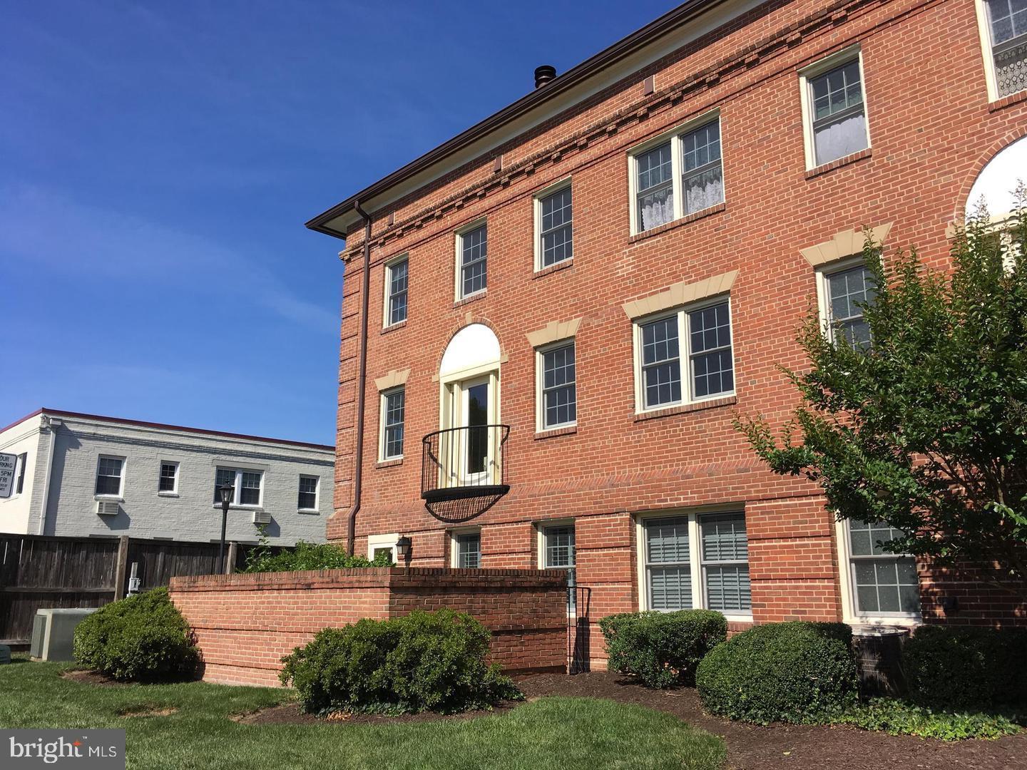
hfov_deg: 61.7
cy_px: 385
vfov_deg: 48.2
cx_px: 514
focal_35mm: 29
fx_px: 860
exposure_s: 1/1570
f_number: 2.2
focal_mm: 4.15
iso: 25
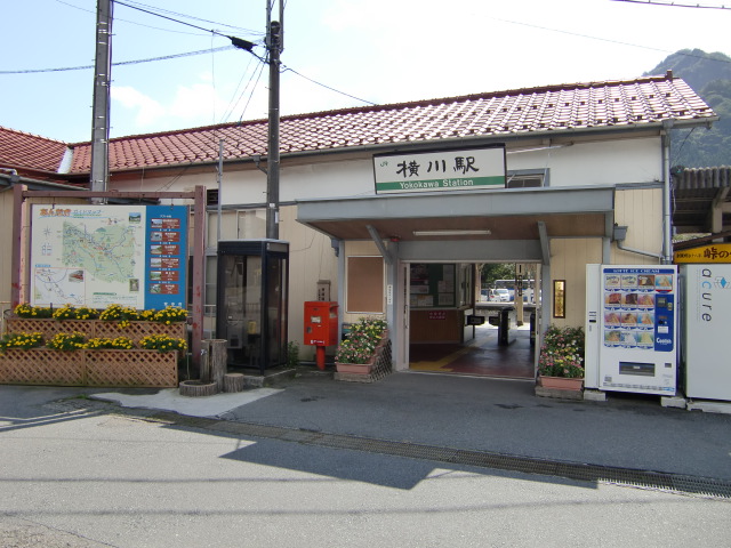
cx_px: 366
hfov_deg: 63.4
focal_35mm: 28
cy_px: 274
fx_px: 591
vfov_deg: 49.7
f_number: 2.6
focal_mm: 4.9
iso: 64
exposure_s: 1/1000
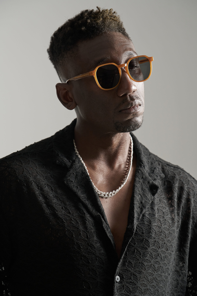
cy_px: 148
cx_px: 98
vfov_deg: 17.5
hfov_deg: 11.7
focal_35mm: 117
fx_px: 960
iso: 800
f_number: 8
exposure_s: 1/113
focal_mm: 117
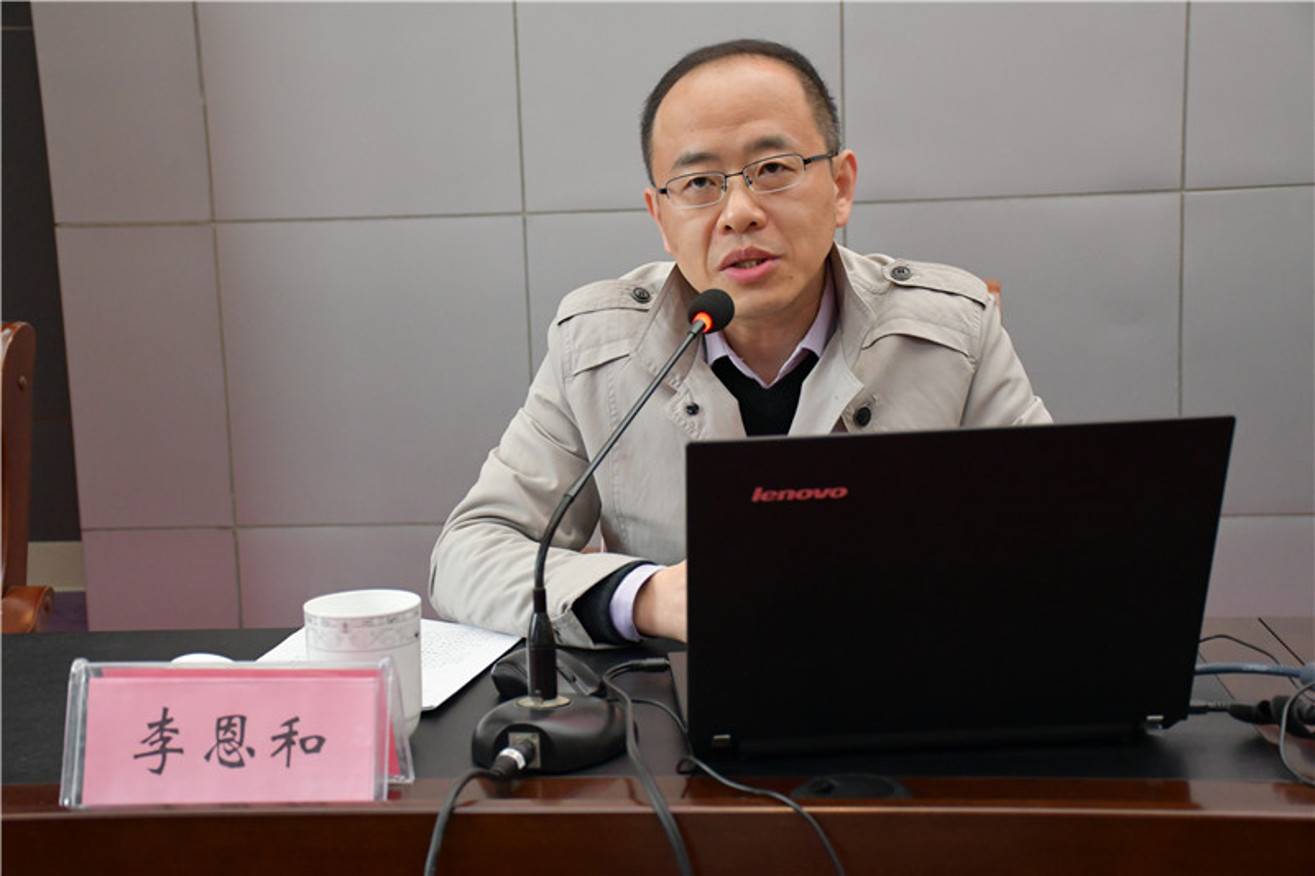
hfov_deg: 38.9
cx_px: 658
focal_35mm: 51
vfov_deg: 26.5
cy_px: 438
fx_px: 1862
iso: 3200
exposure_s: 1/125
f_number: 4.2
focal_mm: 34
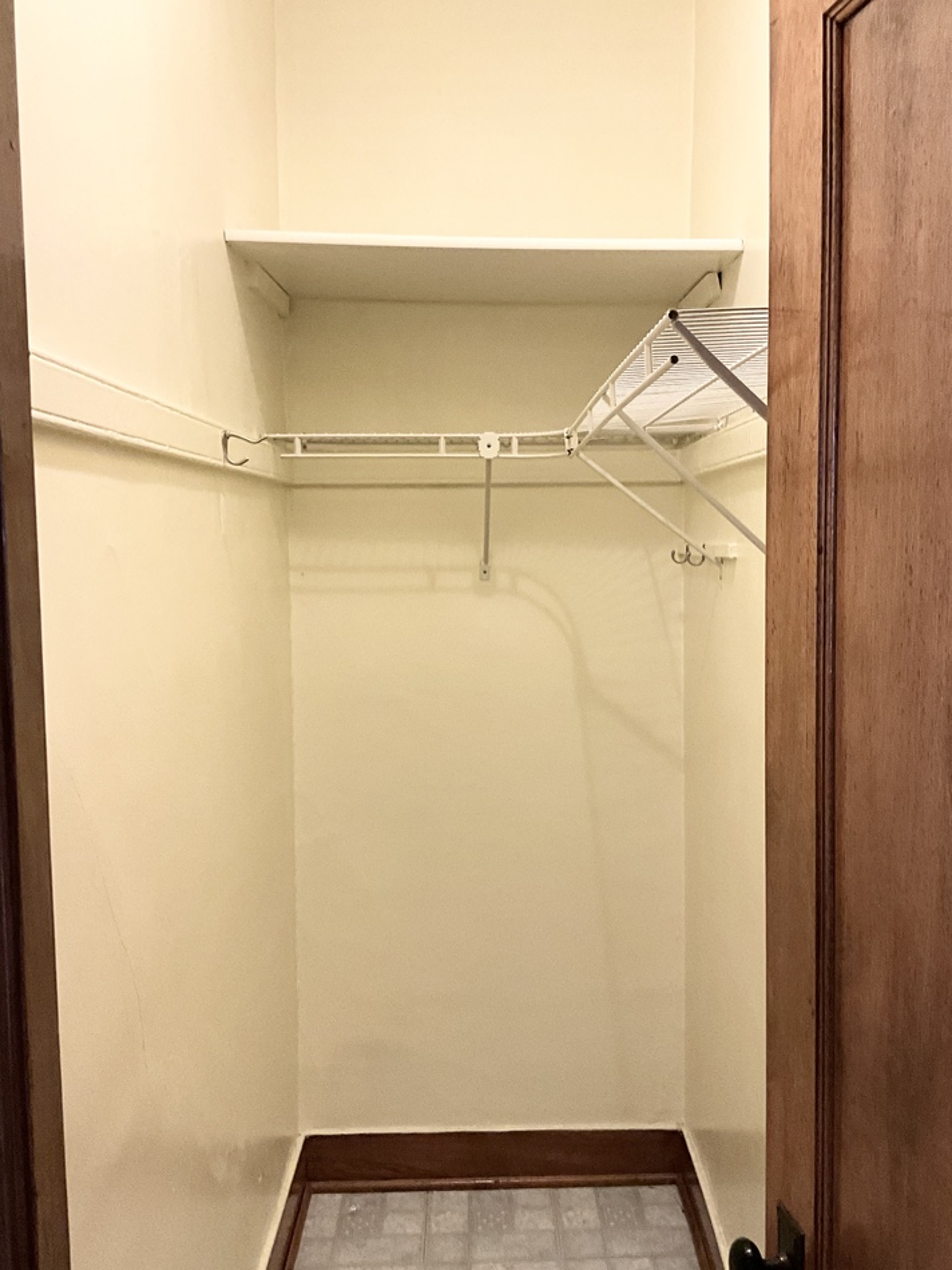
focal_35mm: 33
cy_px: 648
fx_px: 1210
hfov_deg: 42.9
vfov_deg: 55.3
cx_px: 509
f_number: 1.8
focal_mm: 3
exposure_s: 1/60
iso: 250
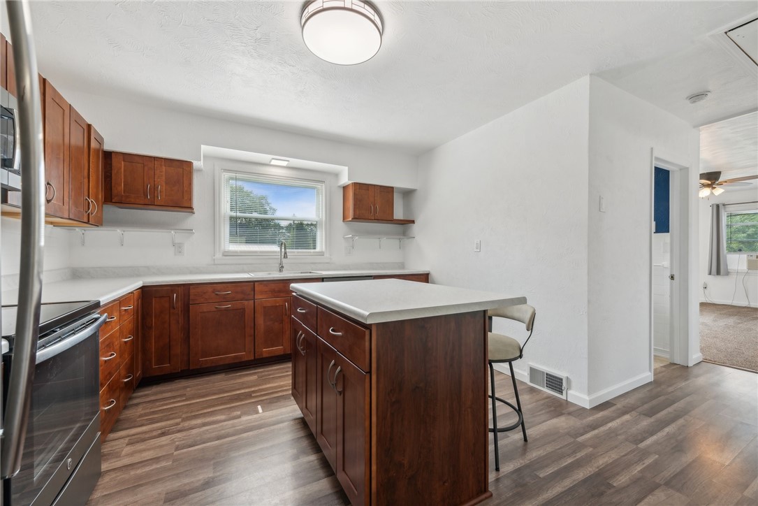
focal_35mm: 14
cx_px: 379
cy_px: 253
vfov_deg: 81.2
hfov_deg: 104.2
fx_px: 295
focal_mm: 14
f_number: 11
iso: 50
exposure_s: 1/2.5
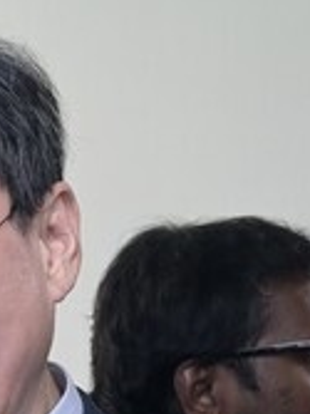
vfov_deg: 7.5
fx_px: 3109
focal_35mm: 260
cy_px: 648
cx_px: -357
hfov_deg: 5.6
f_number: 7.1
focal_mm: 47
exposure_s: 1/160
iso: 1000
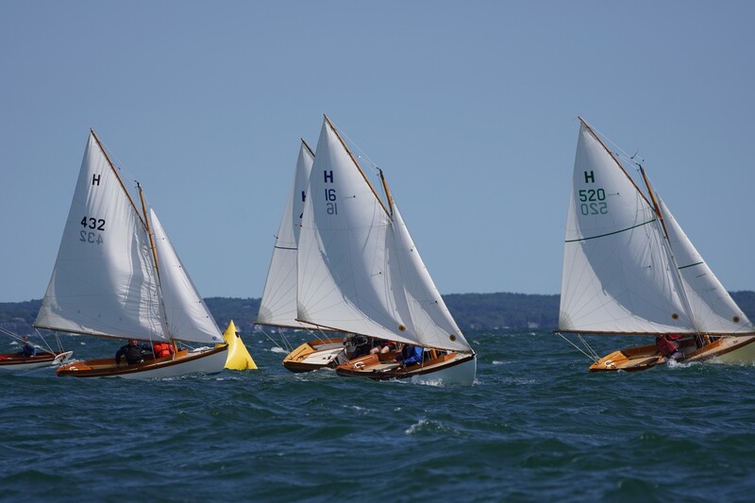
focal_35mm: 276
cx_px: 378
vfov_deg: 5.0
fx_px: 5787
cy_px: 252
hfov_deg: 7.5
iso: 100
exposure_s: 1/1250
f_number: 5.6
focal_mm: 184
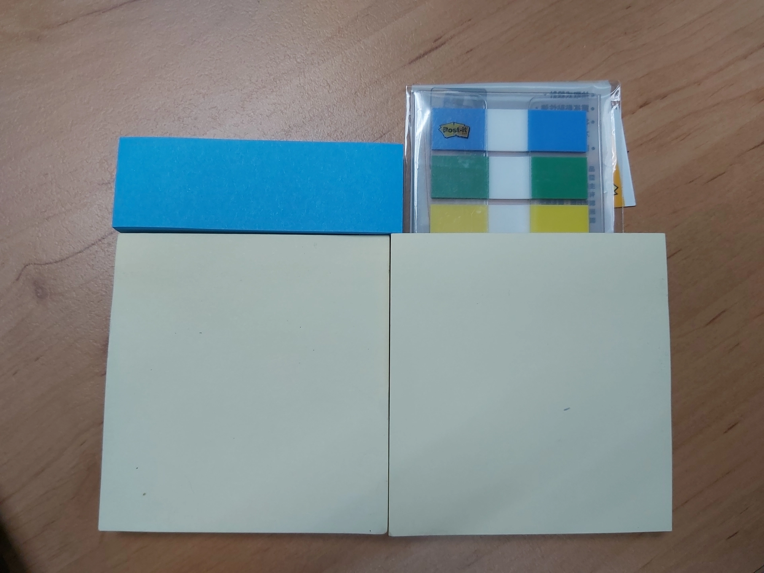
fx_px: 574
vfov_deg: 53.1
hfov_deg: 67.3
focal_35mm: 26
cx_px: 382
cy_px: 286
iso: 80
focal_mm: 3.92
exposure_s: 1/120
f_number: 1.7
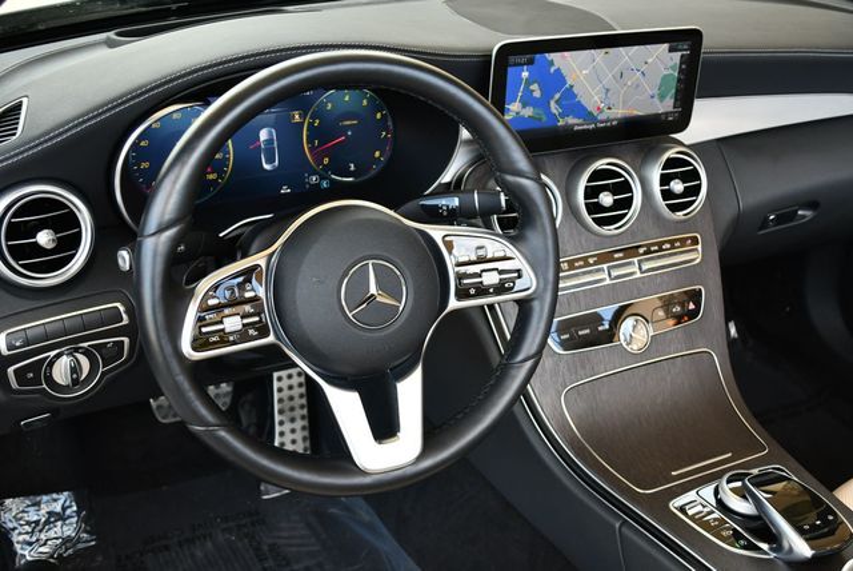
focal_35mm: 44
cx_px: 426
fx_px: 1043
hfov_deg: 44.5
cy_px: 286
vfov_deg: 30.6
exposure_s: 1/250
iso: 450
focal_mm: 22
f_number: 3.8
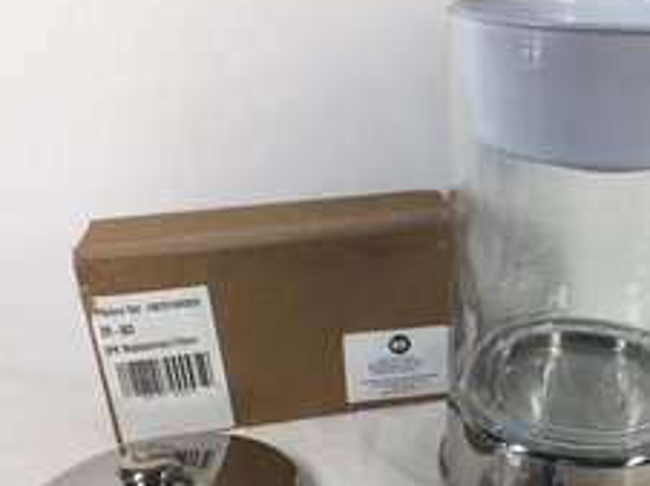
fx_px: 825
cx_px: 470
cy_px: 329
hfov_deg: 42.0
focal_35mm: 44
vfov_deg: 32.5
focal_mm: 4.15
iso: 50
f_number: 2.2
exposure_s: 1/120
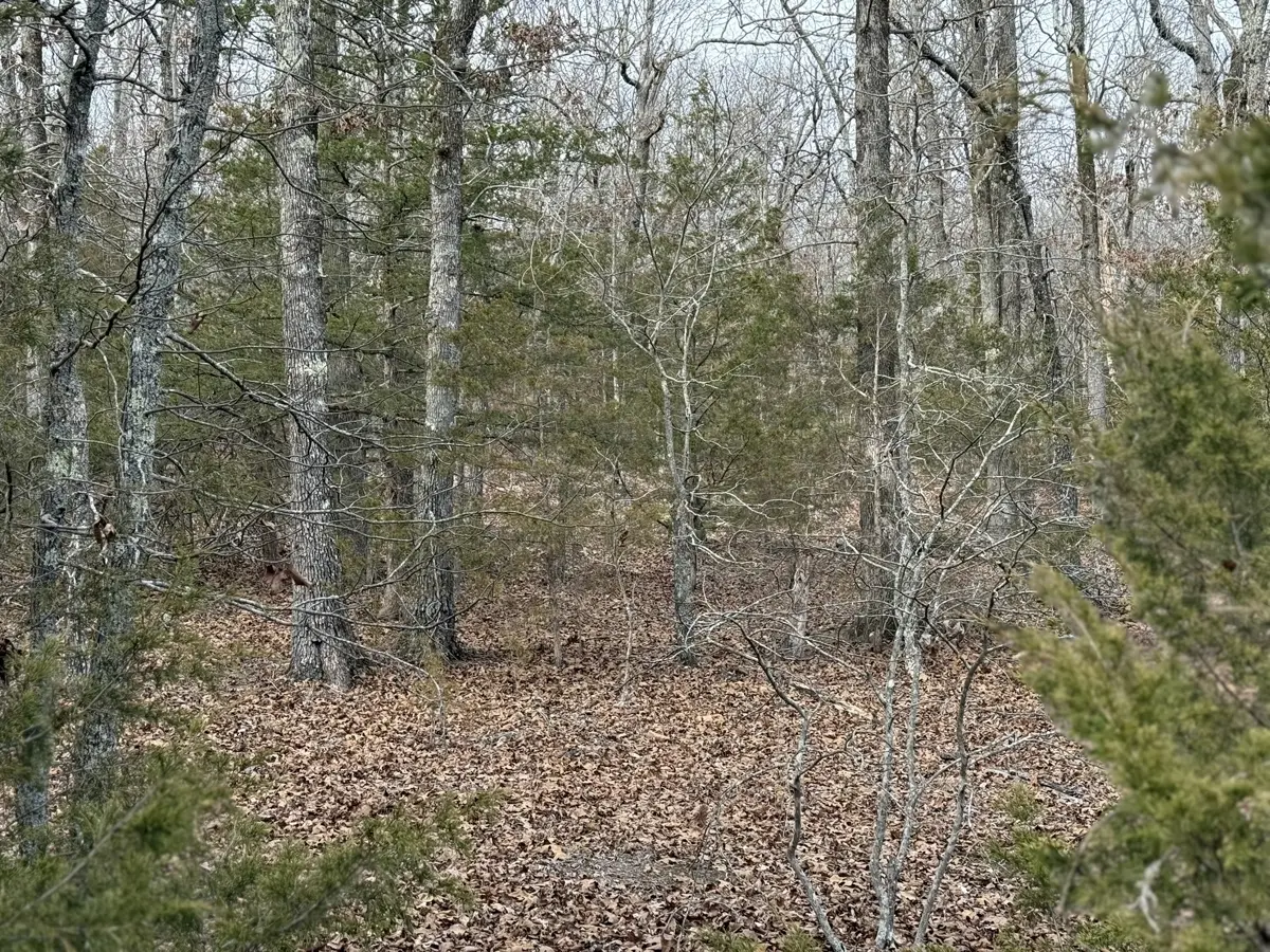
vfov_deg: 30.3
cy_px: 476
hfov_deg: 39.7
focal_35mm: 48
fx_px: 1761
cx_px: 635
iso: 100
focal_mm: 6.76
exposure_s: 1/837
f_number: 1.78
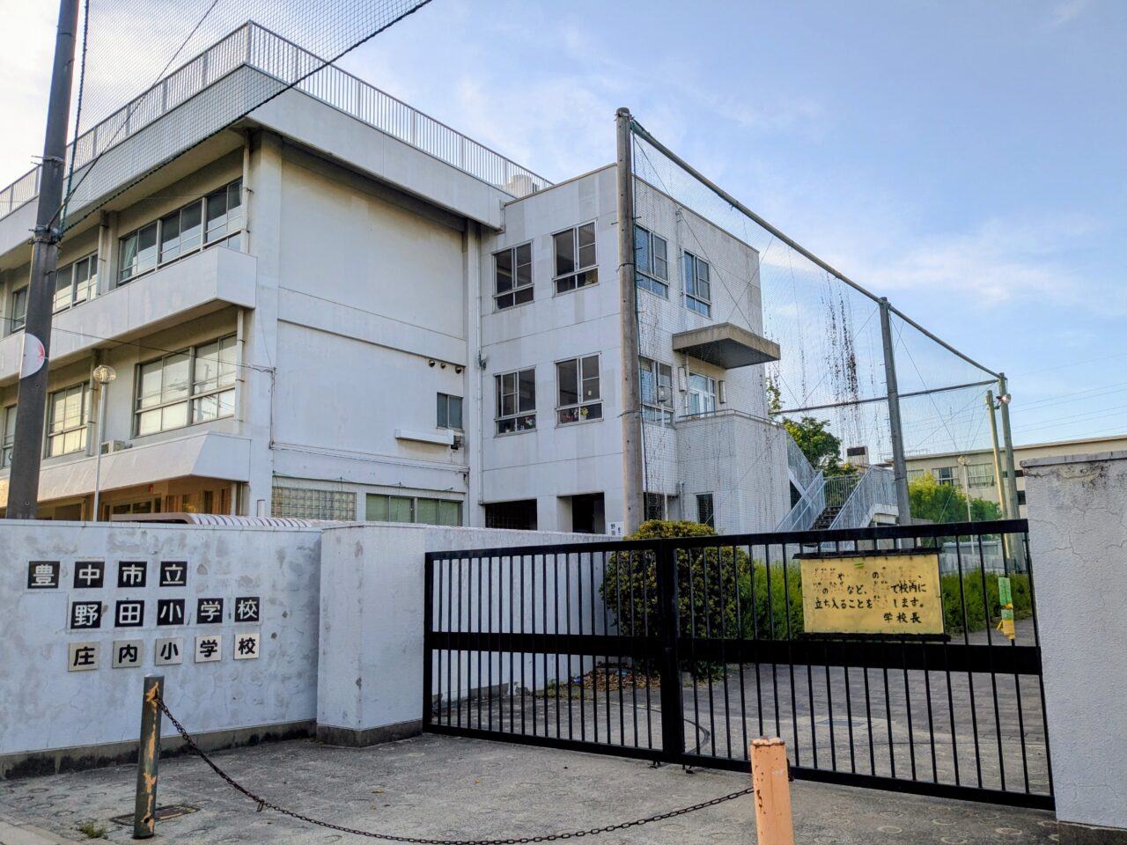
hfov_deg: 65.3
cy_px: 422
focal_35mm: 27
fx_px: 879
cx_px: 564
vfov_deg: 51.4
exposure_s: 1/1299
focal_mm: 4.38
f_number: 1.73
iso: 33
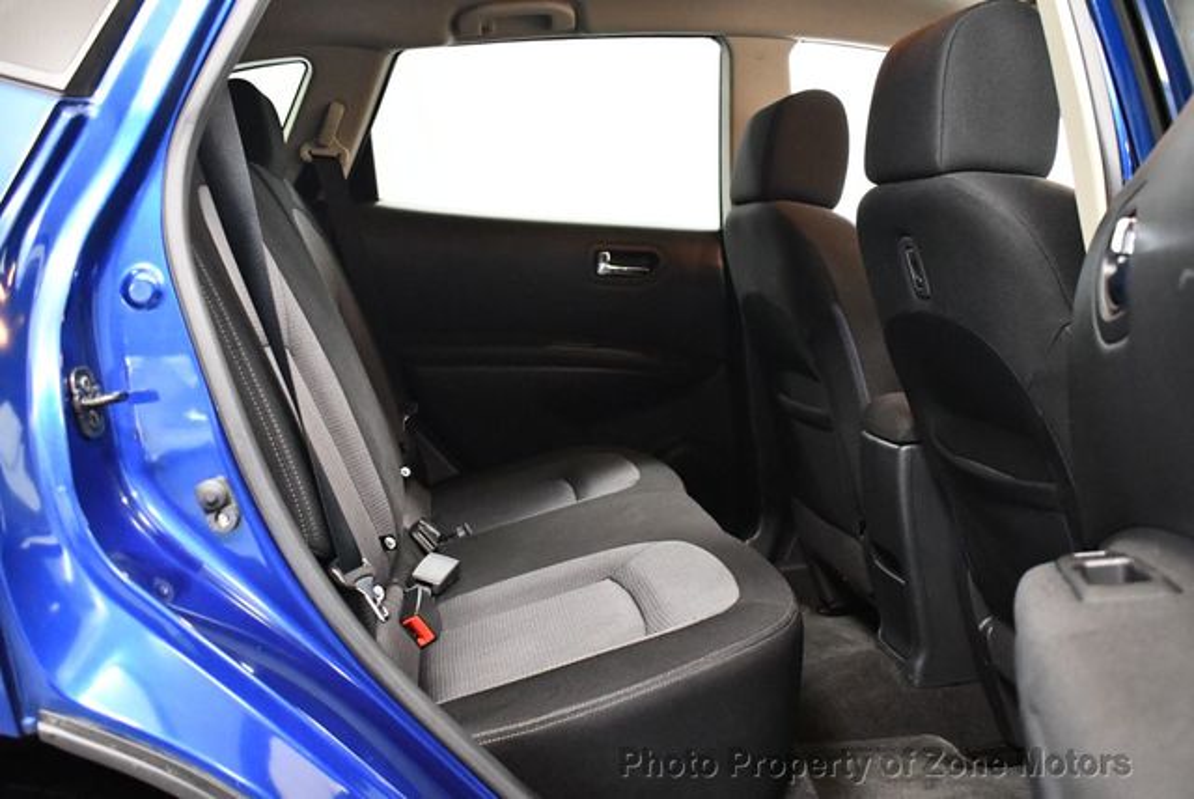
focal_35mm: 36
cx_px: 597
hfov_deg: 53.1
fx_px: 1195
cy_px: 400
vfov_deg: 36.9
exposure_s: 1/60
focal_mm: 18
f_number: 3.5
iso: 5600
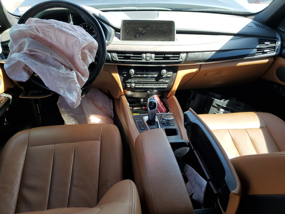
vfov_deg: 53.1
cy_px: 107
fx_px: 214
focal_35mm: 26
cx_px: 142
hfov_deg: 67.3
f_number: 1.5
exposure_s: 1/213
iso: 50
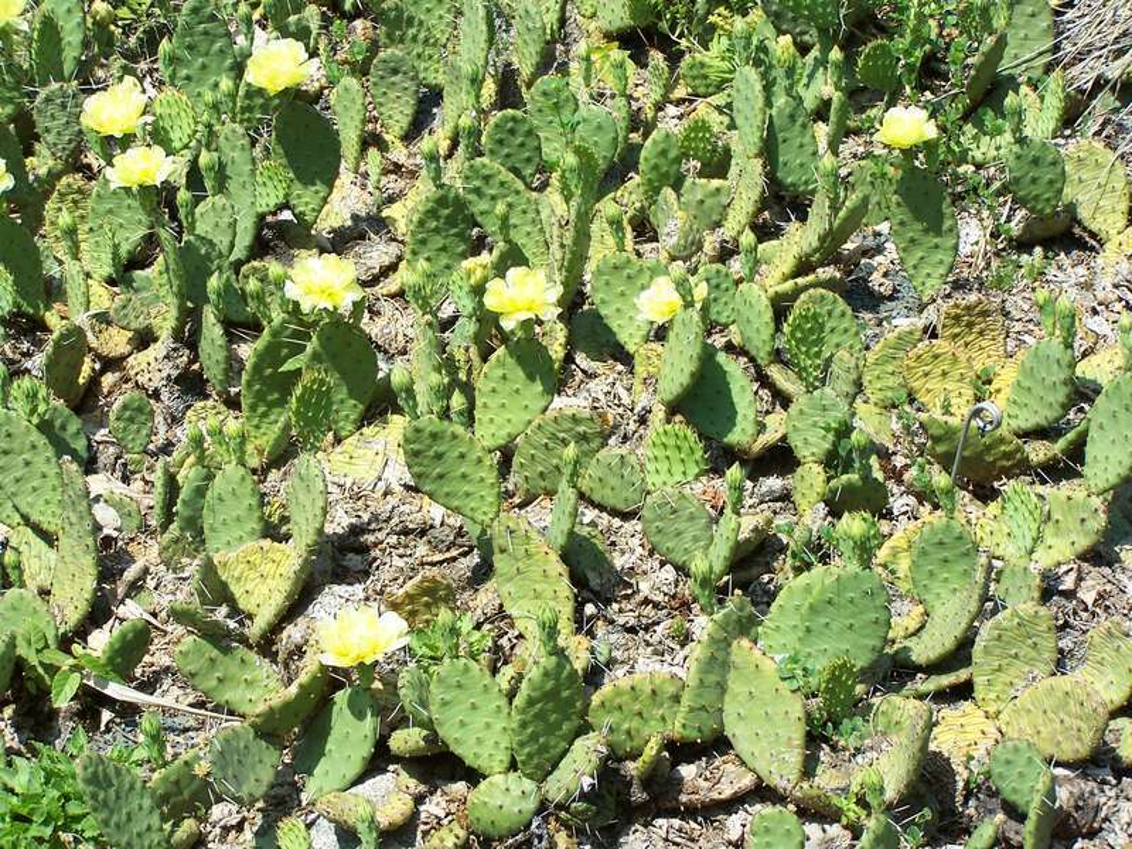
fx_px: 2682
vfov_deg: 18.0
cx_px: 566
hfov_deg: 23.8
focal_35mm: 82
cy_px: 424
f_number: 3.2
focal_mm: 13.7
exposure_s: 1/750
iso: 80
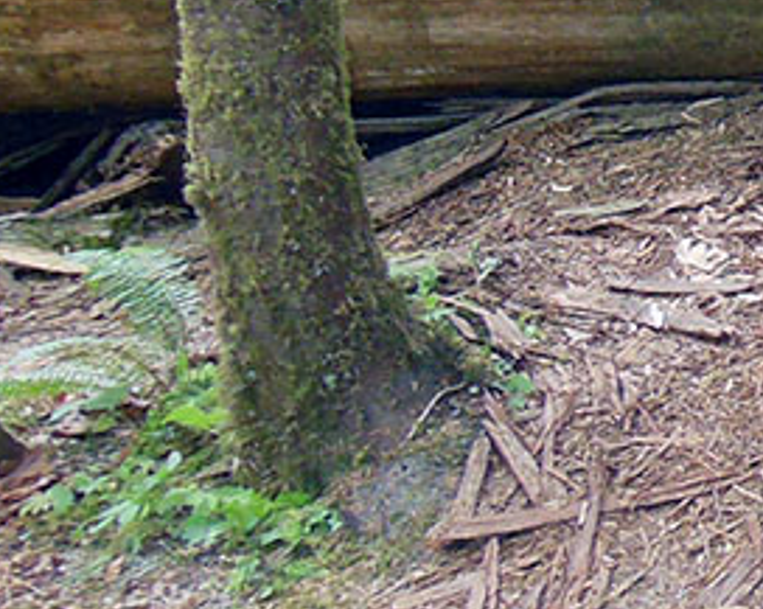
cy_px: 140
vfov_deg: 16.6
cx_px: 1310
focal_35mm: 92
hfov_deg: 17.5
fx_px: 2075
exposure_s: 1/25
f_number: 3.5
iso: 500
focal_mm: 4.5
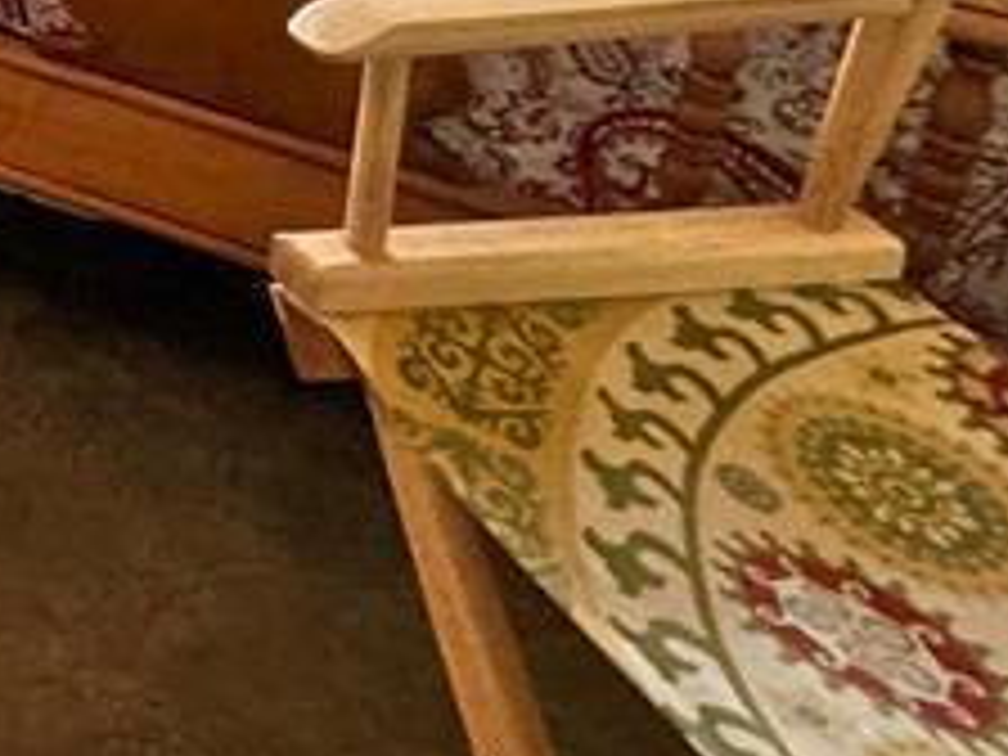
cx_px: -936
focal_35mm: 64
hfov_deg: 19.5
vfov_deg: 17.1
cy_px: -738
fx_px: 1864
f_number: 2.2
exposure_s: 1/60
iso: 320
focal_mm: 2.22
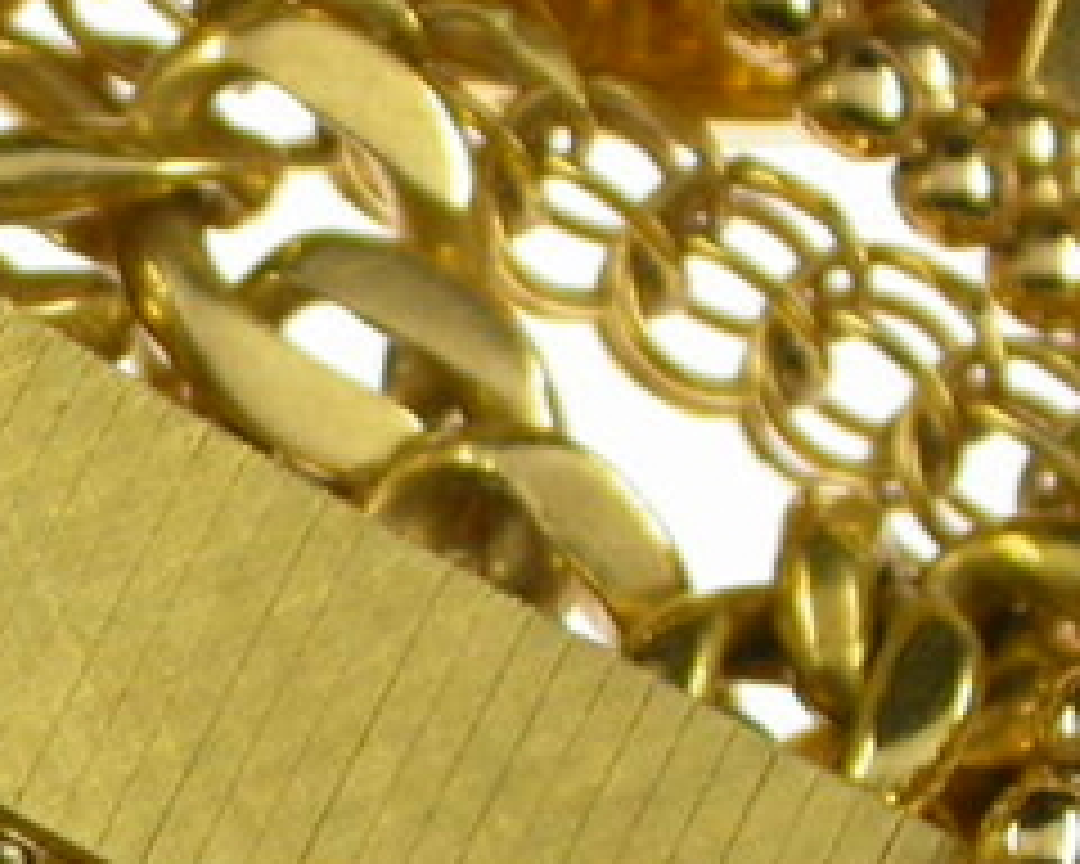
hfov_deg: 5.7
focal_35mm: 333
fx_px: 10644
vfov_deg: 4.6
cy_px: 1089
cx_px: -909
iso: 100
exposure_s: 1/86.6
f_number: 3.5
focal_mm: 16.7
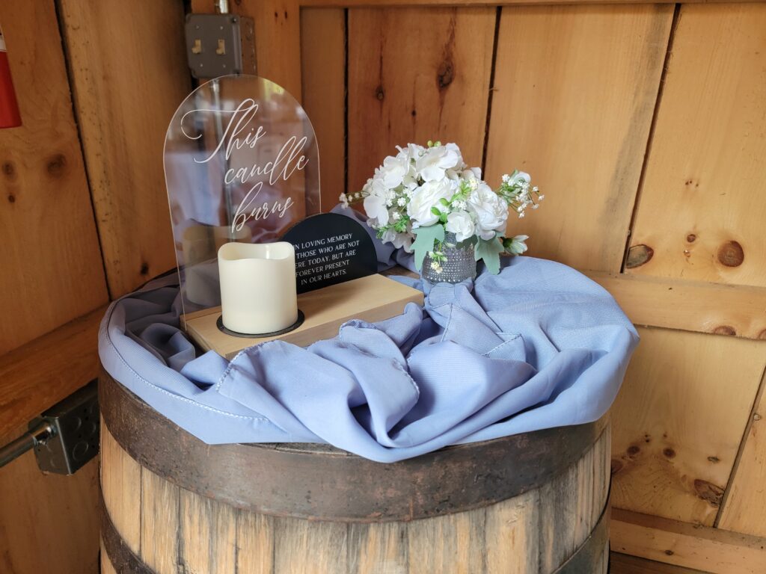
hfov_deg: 71.6
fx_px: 531
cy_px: 287
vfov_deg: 56.8
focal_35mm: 24
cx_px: 383
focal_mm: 6.7
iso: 250
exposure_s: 1/120
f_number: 1.8
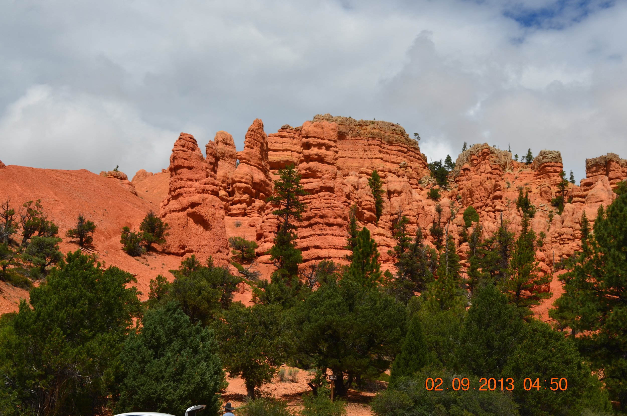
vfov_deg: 26.4
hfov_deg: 39.0
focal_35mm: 51
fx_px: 886
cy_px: 208
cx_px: 314
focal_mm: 34
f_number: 11
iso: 100
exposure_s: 1/200
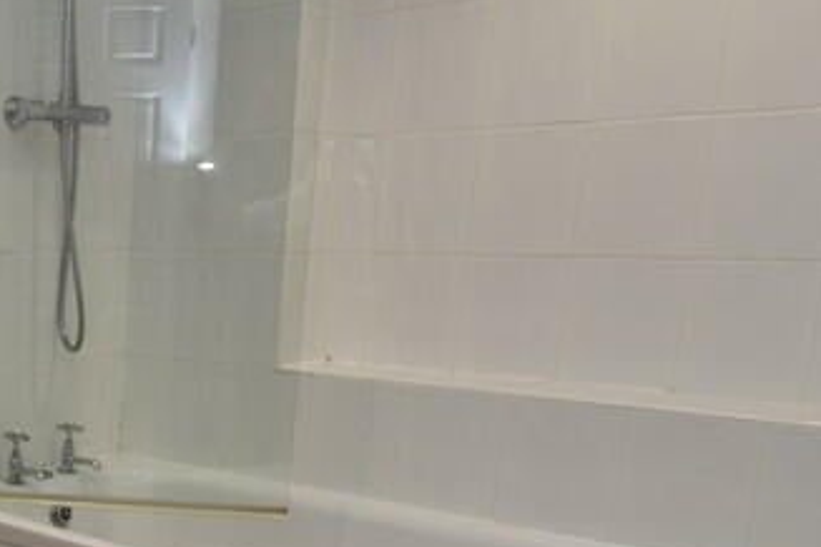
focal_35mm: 47
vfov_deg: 27.4
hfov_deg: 35.6
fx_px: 1072
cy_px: 516
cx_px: -88
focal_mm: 10
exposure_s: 1/60
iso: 220
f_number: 4
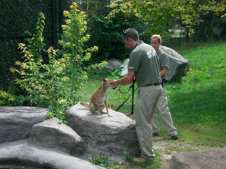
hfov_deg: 17.3
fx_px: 744
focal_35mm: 114
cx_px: 113
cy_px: 84
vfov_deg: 13.0
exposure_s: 1/125
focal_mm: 18.9
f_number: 5.9
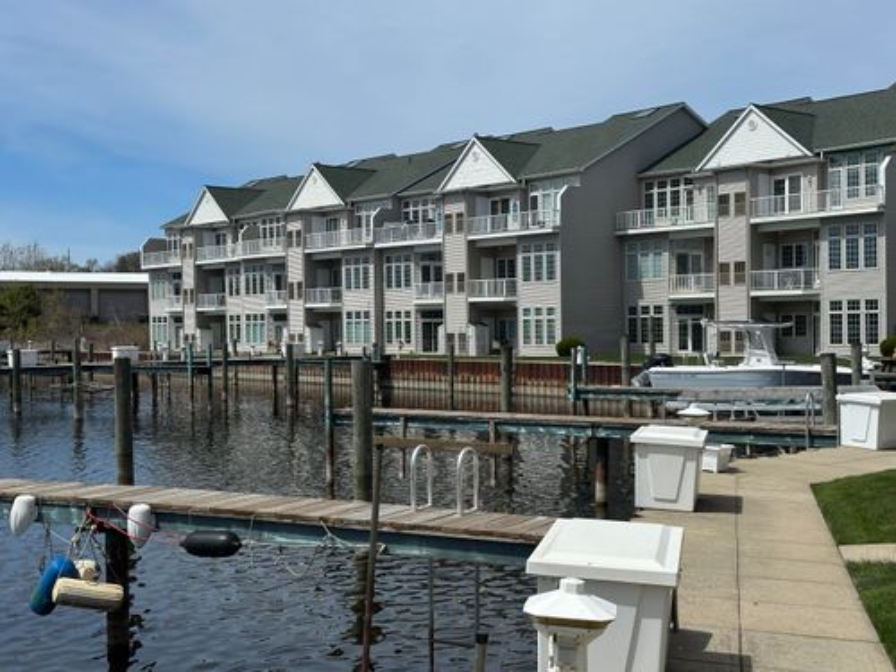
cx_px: 448
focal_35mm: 48
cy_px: 336
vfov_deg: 30.3
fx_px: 1242
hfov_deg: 39.7
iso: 64
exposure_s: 1/6211
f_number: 1.78
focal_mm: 6.86
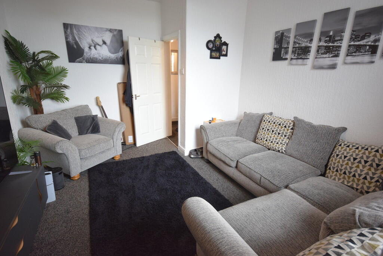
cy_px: 128
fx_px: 192
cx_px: 192
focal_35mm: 18
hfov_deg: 90.0
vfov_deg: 67.4
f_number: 4.5
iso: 1400
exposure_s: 1/60
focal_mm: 12
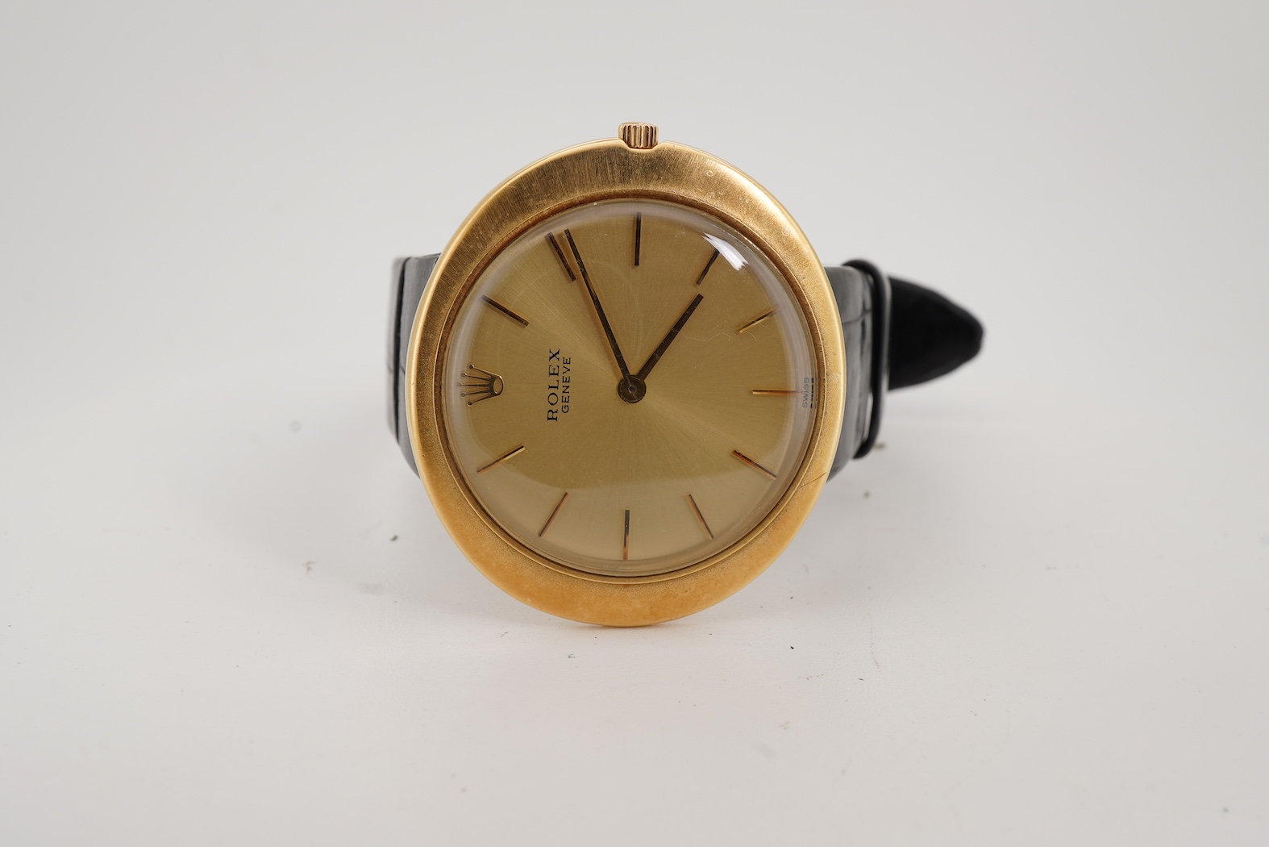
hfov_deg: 43.6
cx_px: 634
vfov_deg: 29.9
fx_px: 1586
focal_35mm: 45
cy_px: 424
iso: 160
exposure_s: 1/160
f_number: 22
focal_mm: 30
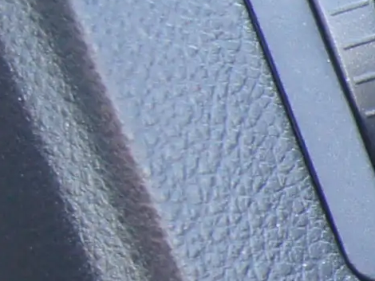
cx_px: 1380
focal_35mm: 259
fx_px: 2807
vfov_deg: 5.7
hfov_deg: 6.5
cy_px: 490
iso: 500
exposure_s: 1/40
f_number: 4
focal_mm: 22
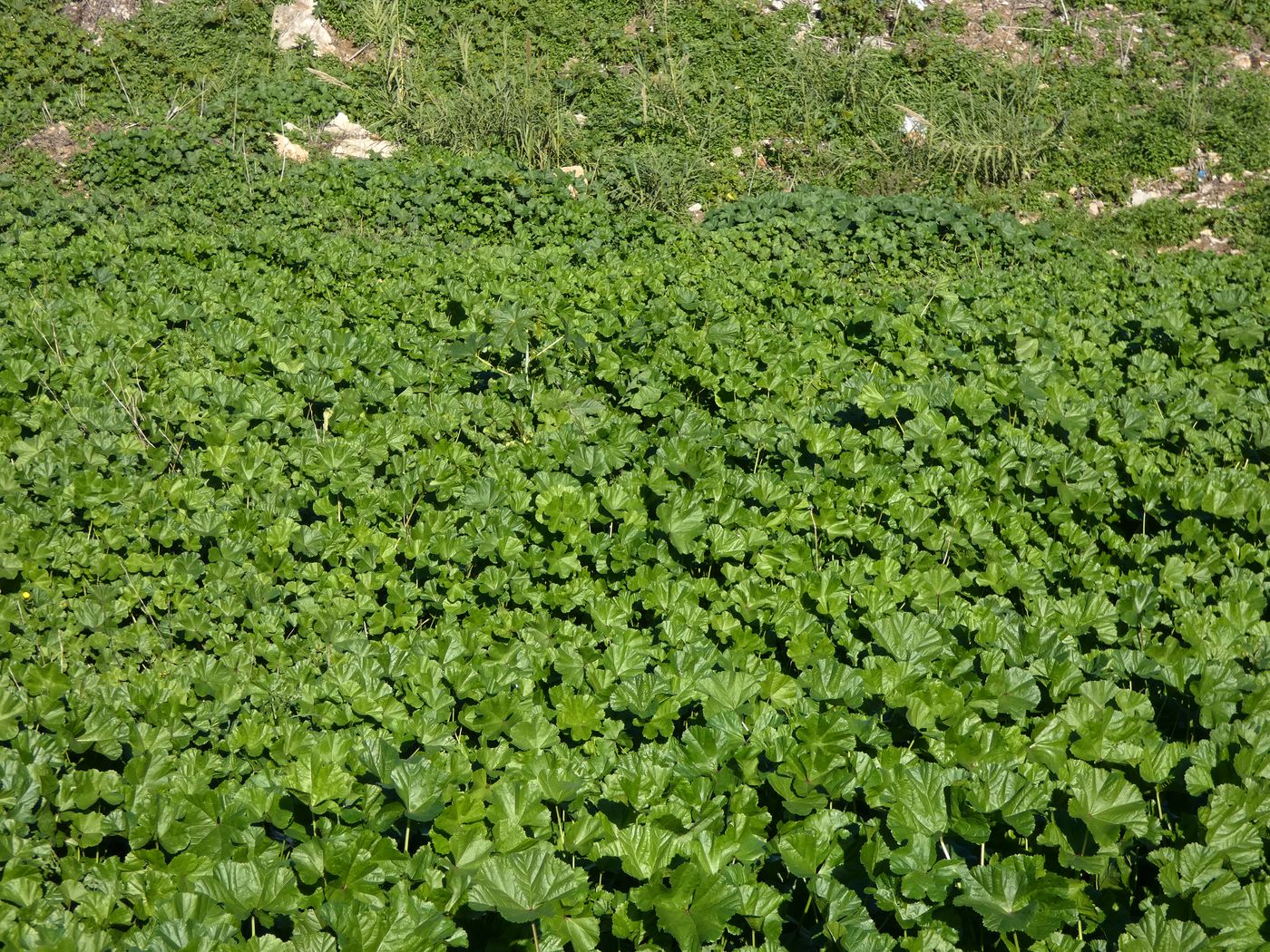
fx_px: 3045
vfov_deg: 17.8
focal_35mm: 83
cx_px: 635
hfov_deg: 23.6
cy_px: 476
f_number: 4.5
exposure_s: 1/640
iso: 80
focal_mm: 14.8
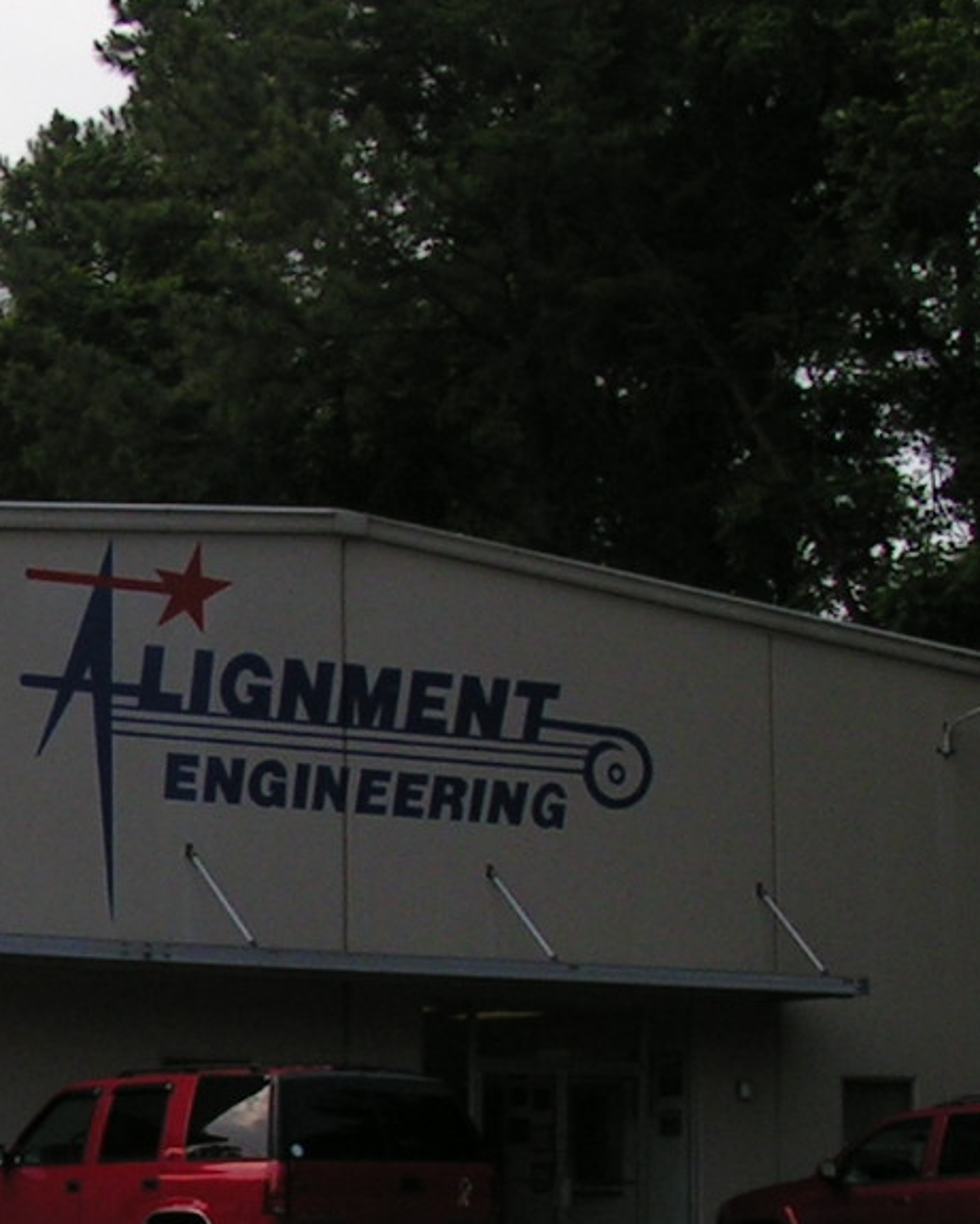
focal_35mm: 103
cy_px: 903
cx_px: -249
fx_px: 3733
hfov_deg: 14.4
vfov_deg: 18.5
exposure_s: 1/200
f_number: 5.6
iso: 50
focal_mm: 5.8
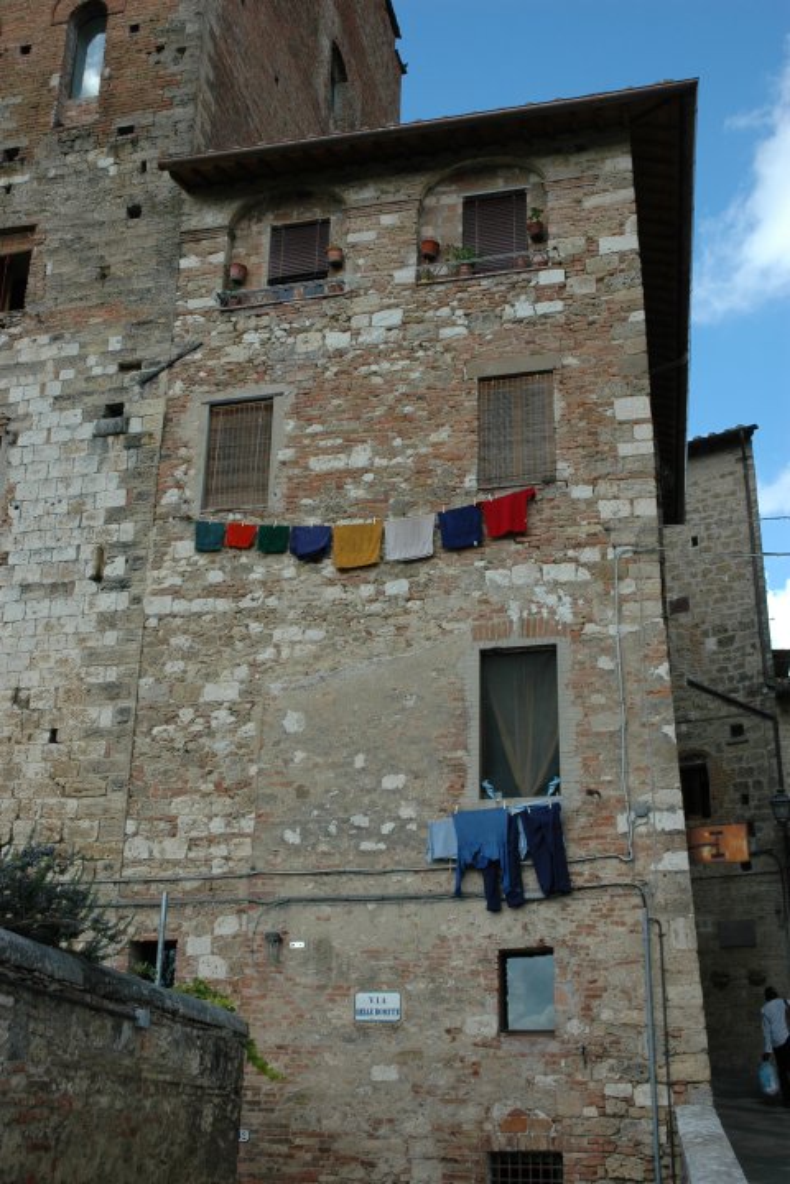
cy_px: 592
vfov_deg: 47.9
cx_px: 395
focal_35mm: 40
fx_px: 1333
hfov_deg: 33.0
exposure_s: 1/250
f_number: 8
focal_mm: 27
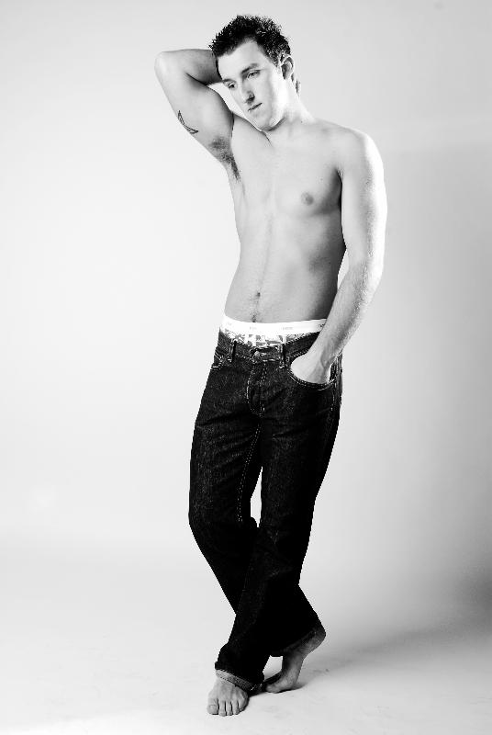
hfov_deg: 26.6
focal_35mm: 51
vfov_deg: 38.8
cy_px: 368
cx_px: 246
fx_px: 1042
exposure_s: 1/100
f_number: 9
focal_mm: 34
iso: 100
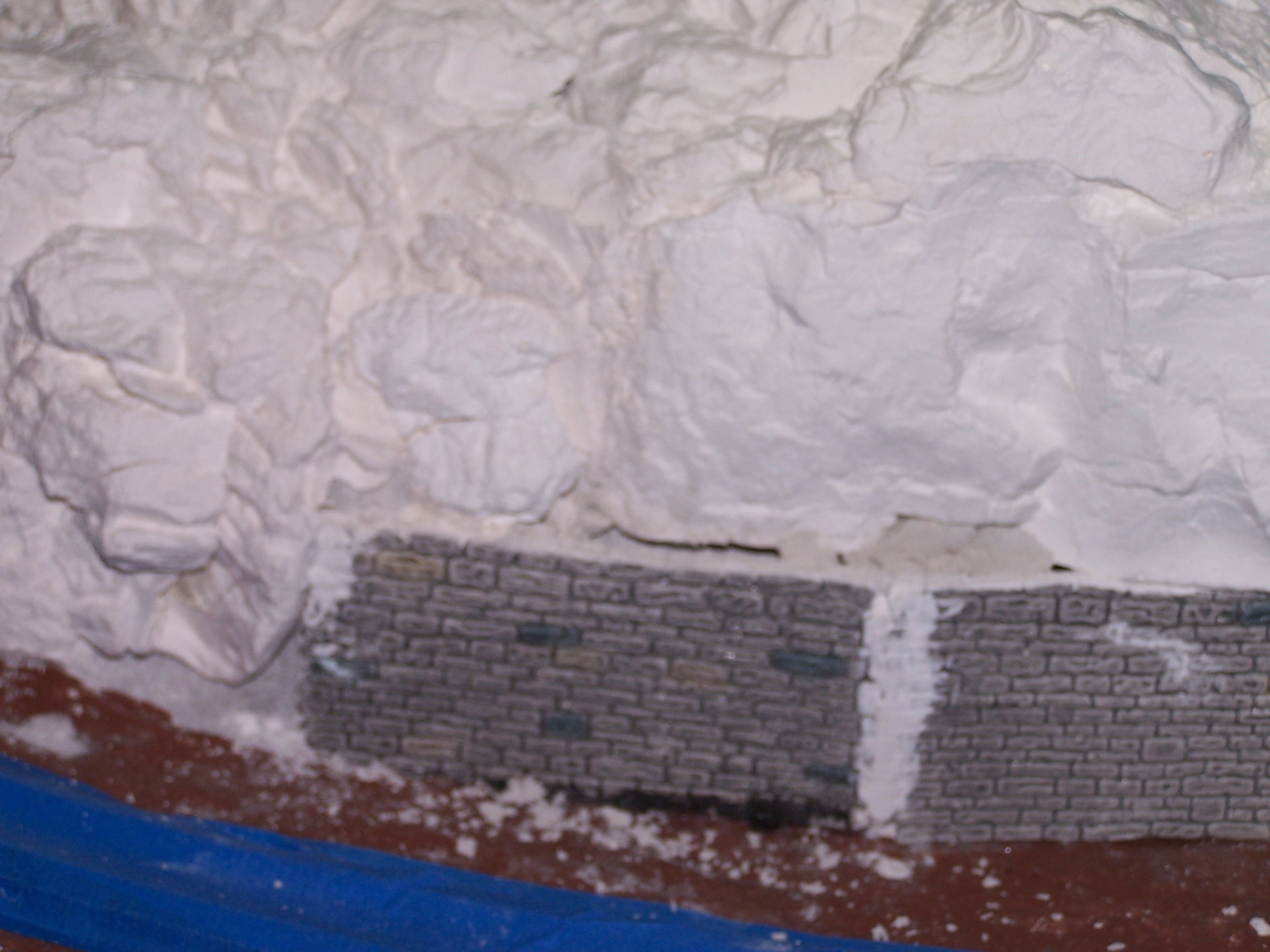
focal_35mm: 105
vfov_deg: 14.1
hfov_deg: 18.7
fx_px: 3852
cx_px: 635
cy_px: 476
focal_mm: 17.5
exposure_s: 1/90
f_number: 3.2
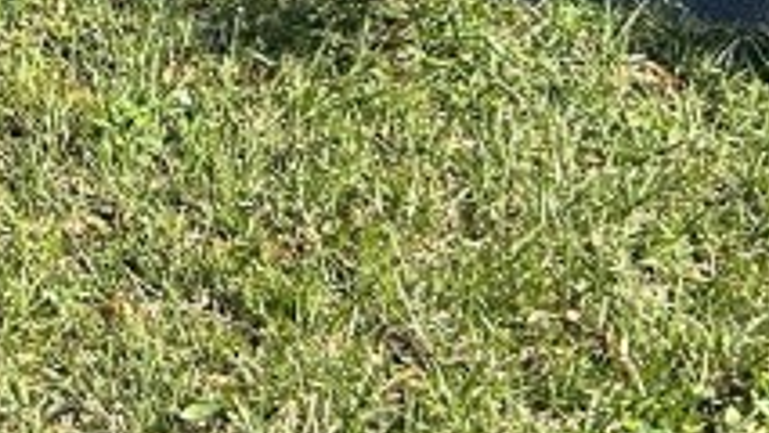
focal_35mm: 136
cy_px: -790
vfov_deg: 7.9
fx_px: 2774
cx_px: -700
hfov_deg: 13.7
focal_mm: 5.7
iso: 50
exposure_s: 1/1597
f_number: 1.5
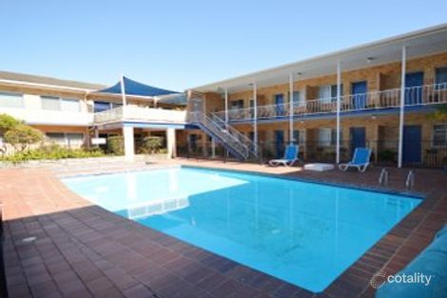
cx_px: 224
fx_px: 186
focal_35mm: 15
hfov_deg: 100.4
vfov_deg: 77.3
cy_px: 149
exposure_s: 1/200
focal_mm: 10
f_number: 5
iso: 100
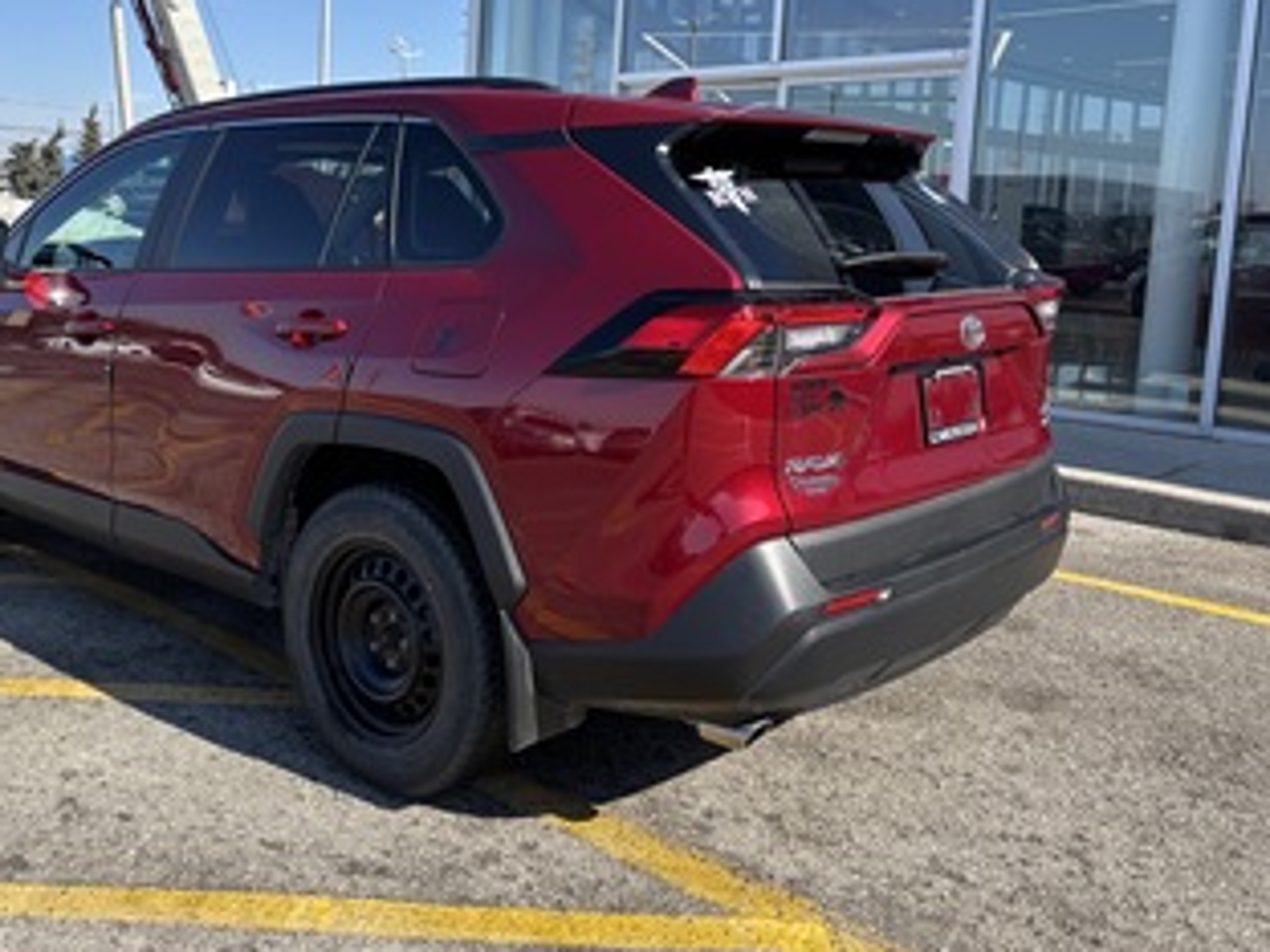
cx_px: 448
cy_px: 368
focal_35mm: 35
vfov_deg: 40.5
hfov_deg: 51.9
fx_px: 1284
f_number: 1.6
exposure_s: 1/2151
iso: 50
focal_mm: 5.96
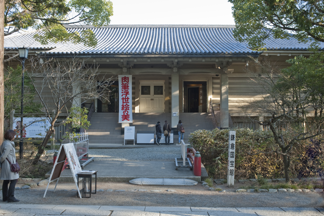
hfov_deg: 54.5
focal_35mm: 35
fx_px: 315
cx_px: 162
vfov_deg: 37.8
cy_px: 108
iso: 320
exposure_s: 1/50
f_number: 10
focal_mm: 35
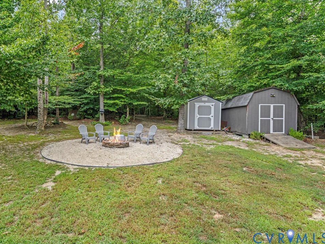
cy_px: 124
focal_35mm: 21
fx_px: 197
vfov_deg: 63.5
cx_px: 141
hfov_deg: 78.6
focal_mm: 19
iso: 1250
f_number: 8
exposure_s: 1/60
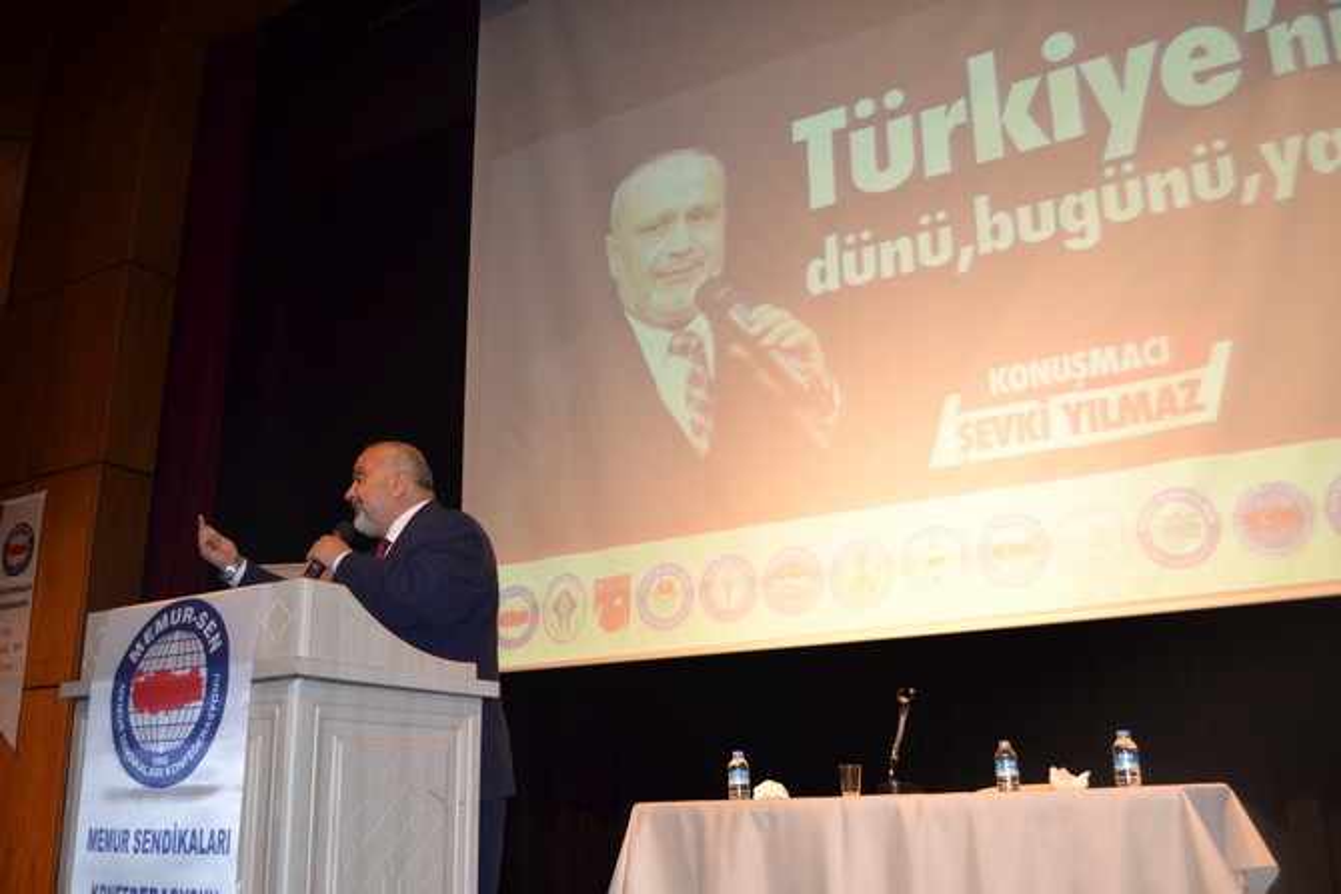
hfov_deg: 57.2
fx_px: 1229
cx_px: 670
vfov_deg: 40.0
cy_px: 447
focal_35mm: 33
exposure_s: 1/60
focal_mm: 22
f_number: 3.8
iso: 640
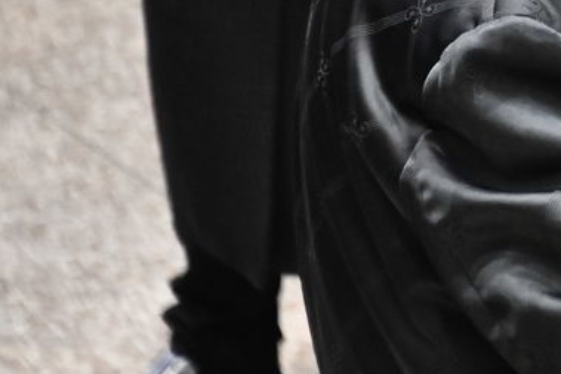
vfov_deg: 1.9
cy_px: -184
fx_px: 11520
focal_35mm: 739
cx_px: 906
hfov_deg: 2.8
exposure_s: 1/200
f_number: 5.6
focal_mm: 200
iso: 4000
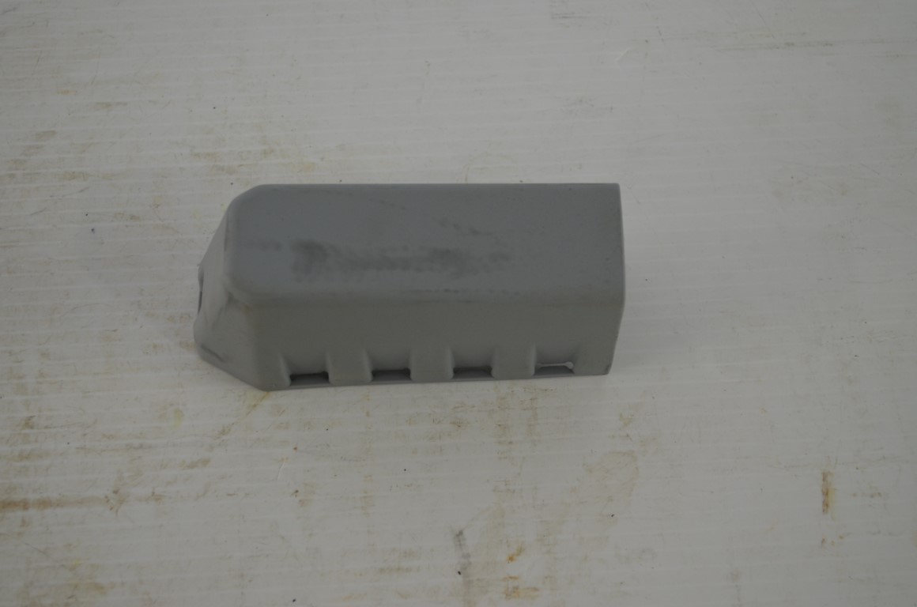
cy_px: 304
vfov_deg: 23.7
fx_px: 1449
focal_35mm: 57
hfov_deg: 35.1
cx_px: 458
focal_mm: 38
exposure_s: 1/60
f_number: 5
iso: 450
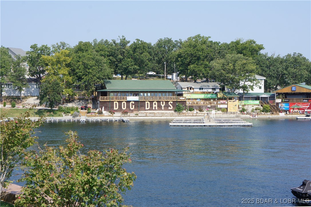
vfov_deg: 19.7
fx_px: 596
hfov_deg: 29.3
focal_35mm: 69
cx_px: 156
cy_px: 104
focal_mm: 46
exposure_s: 1/200
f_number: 11
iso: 200
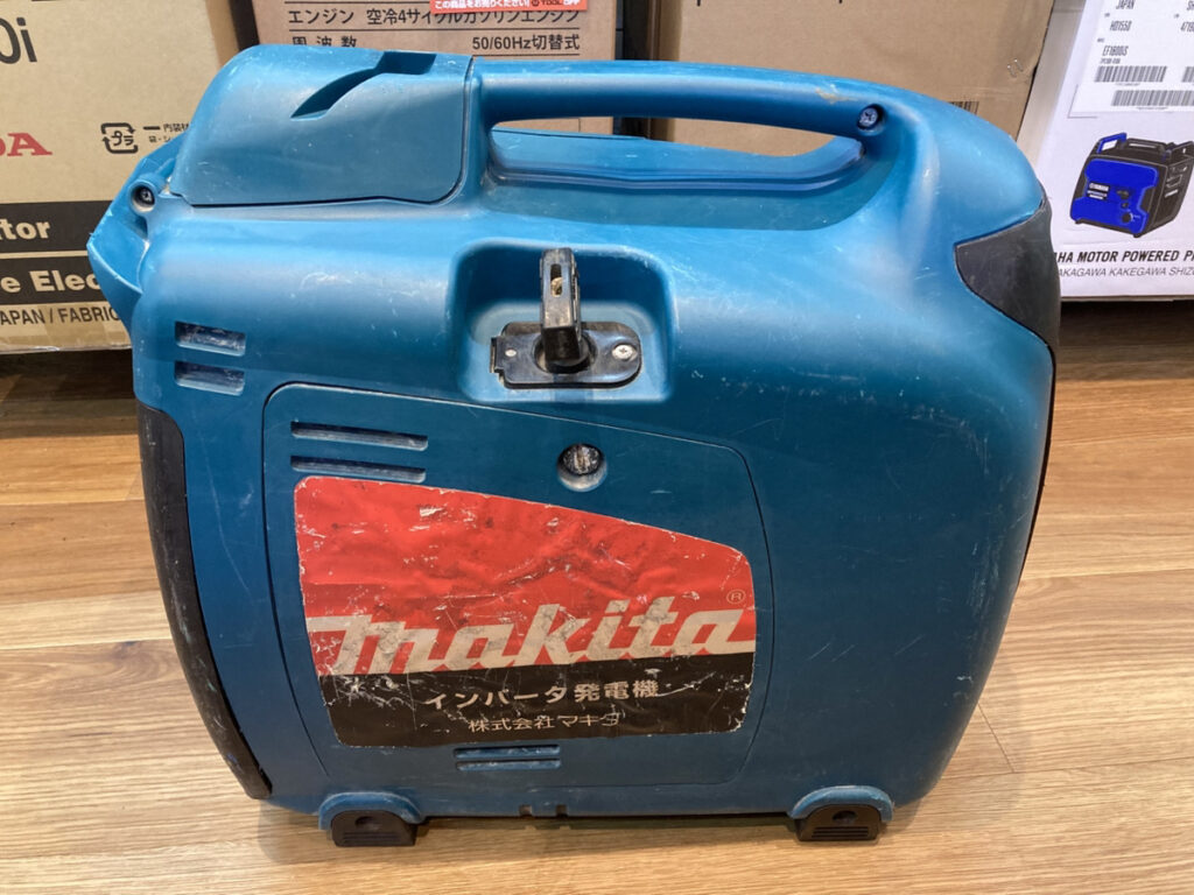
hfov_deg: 63.4
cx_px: 597
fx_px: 966
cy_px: 448
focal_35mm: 28
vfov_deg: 49.7
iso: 250
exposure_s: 1/33
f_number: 1.8
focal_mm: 3.99
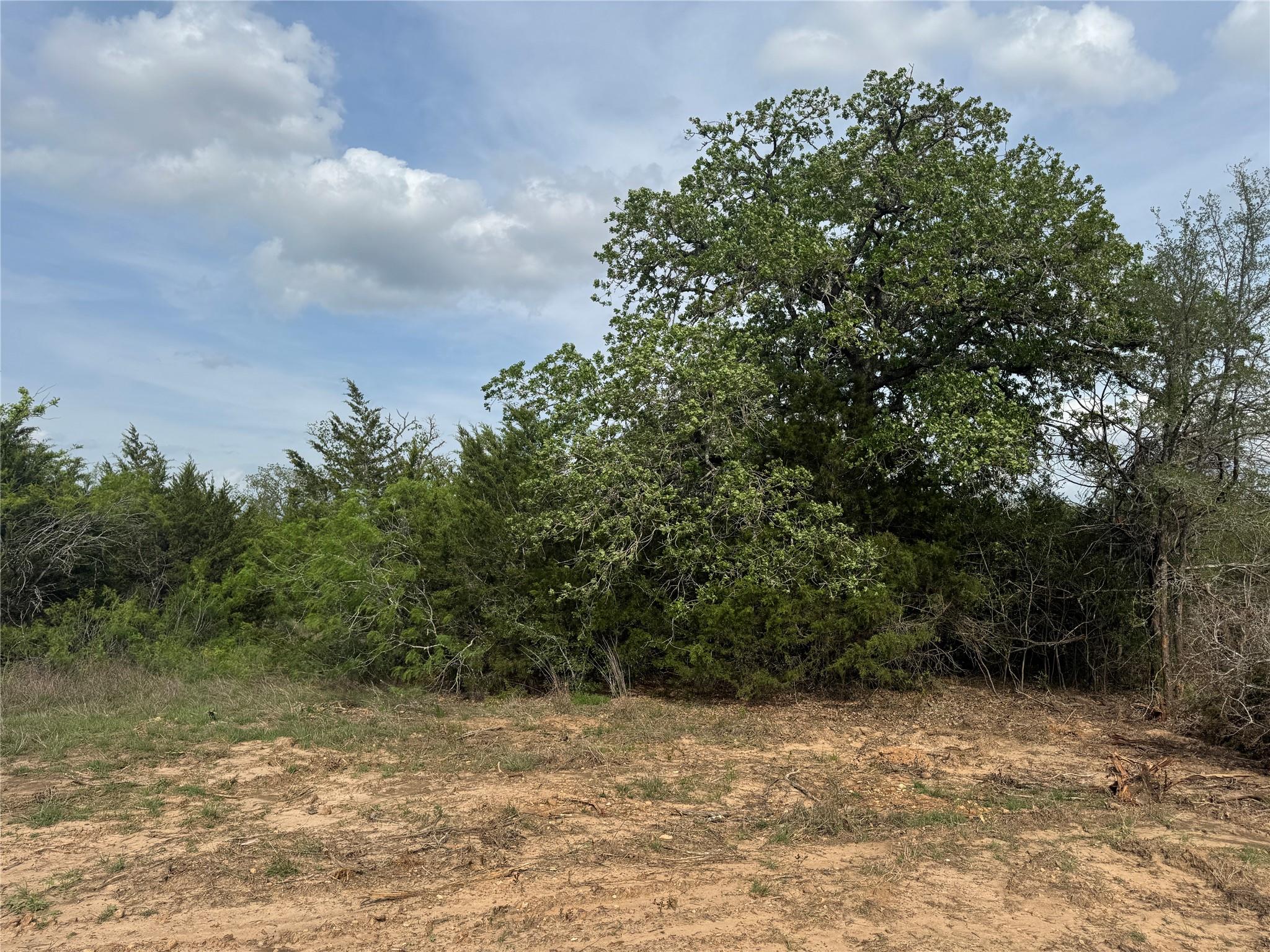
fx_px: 881
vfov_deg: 56.8
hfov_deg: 71.6
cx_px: 635
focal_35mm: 24
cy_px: 476
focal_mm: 6.76
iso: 80
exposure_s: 1/4950
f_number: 1.78
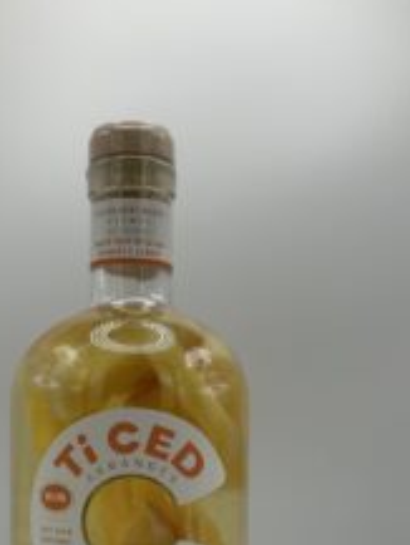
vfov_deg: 38.0
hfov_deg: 30.1
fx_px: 757
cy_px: 447
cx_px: 146
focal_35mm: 48
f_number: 1.5
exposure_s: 1/949
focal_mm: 5.7
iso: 50
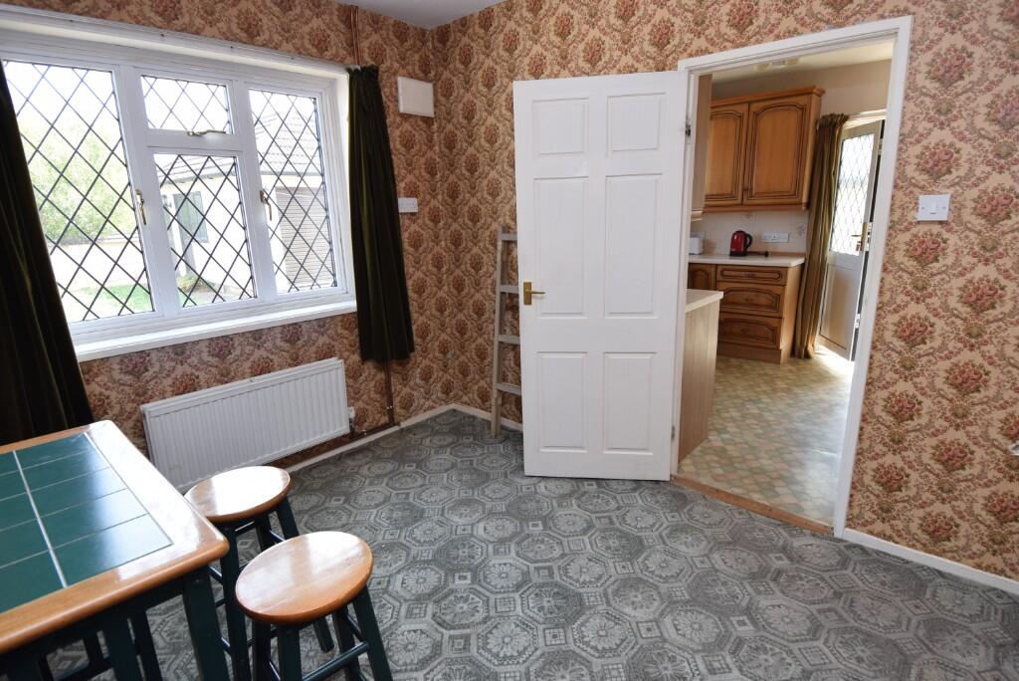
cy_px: 340
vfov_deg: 67.5
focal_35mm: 18
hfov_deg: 90.0
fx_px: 510
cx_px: 510
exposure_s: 1/125
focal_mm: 12
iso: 400
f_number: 5.6
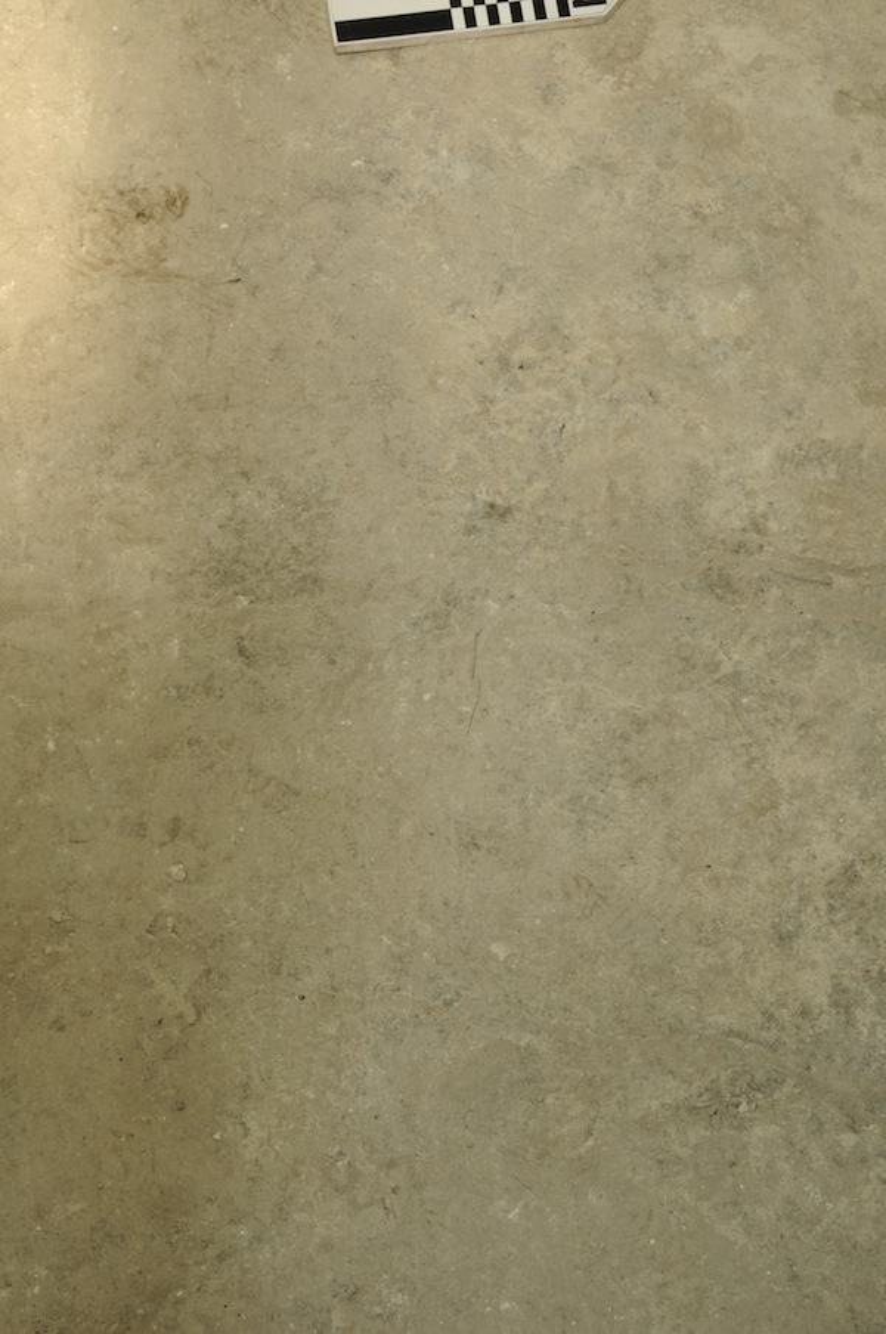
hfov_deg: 13.0
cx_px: 443
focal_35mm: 105
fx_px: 3885
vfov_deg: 19.5
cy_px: 667
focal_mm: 70
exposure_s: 5
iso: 100
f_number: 22
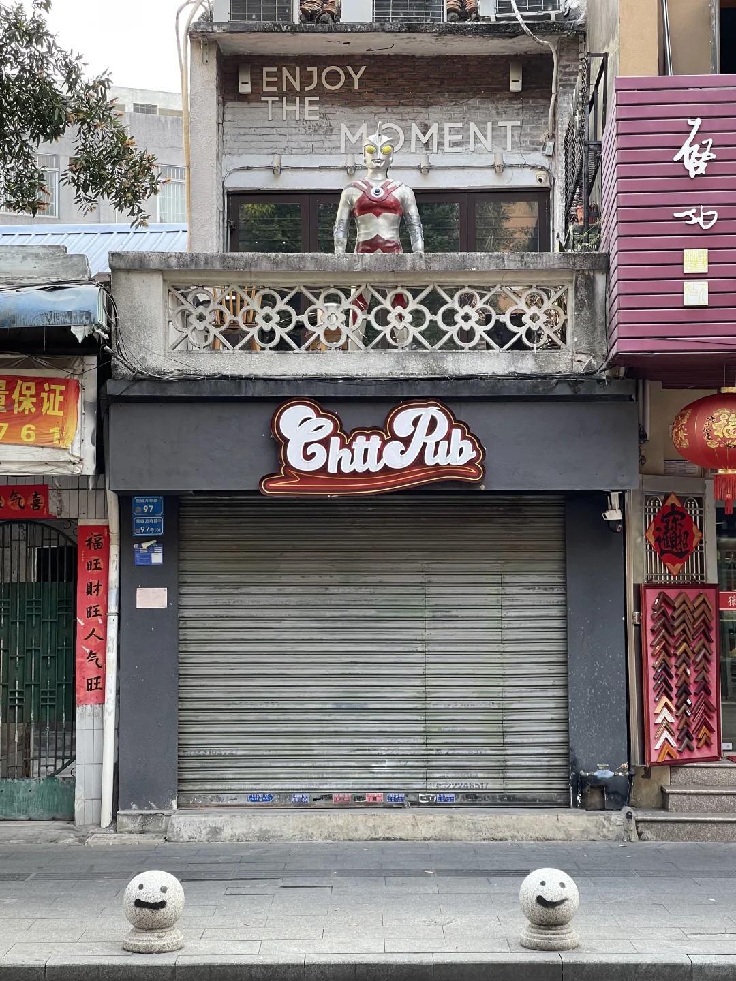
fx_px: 1814
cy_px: 490
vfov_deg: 30.3
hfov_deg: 22.9
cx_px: 368
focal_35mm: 64
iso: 50
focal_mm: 7.5
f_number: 2.2
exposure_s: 1/99
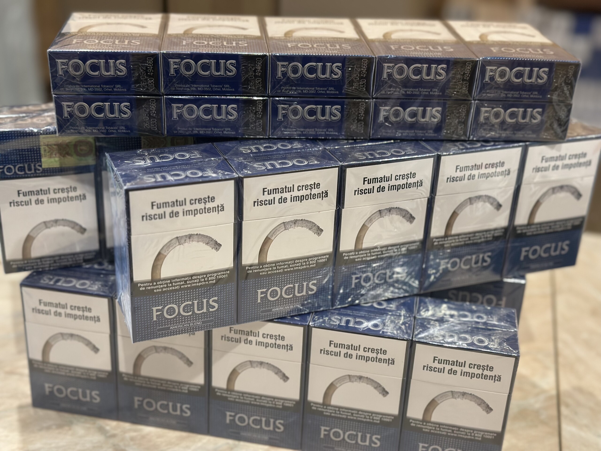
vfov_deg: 30.3
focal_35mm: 48
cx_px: 300
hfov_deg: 39.7
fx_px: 833
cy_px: 226
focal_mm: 6.86
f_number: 1.78
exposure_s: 1/50
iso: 250
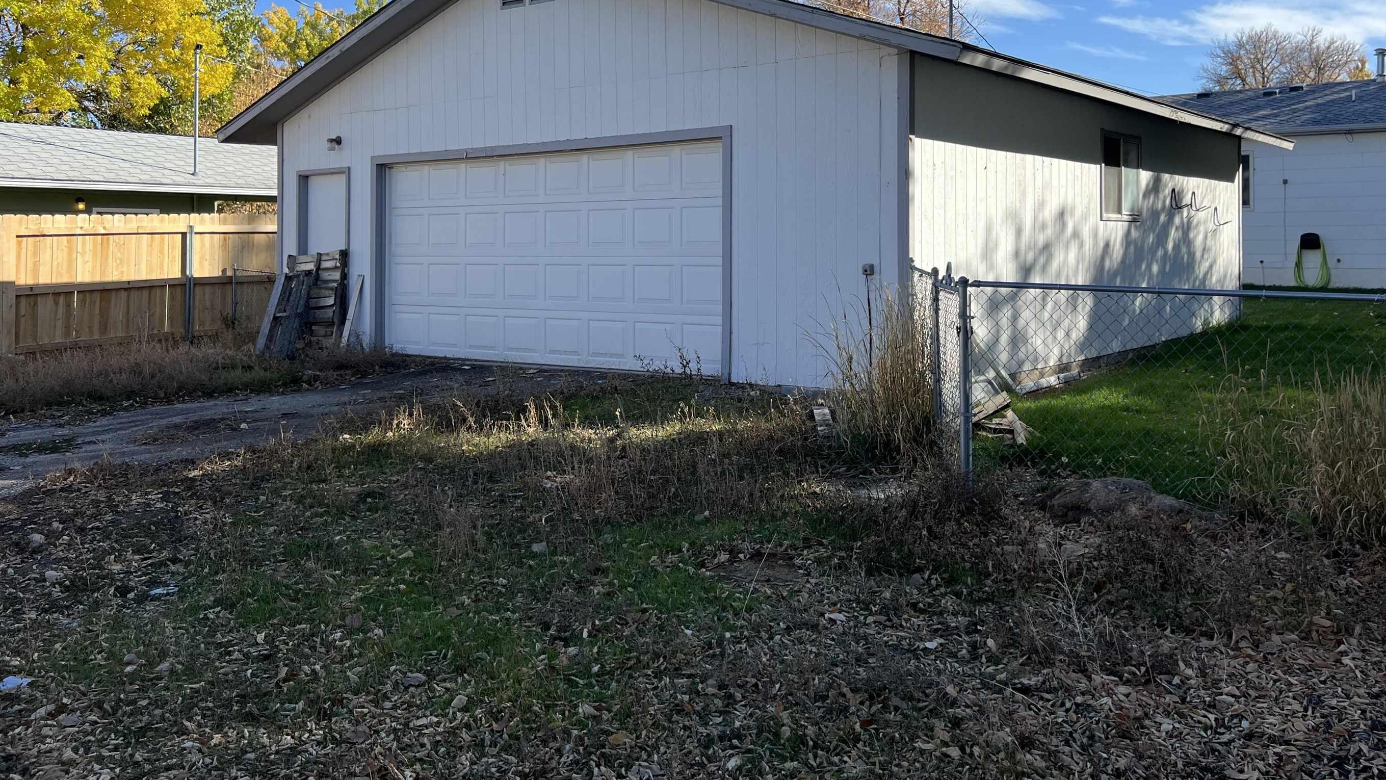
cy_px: 222
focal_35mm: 32
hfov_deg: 60.9
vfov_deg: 36.1
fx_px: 1176
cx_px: 767
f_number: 1.5
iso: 50
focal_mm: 5.7
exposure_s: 1/2762
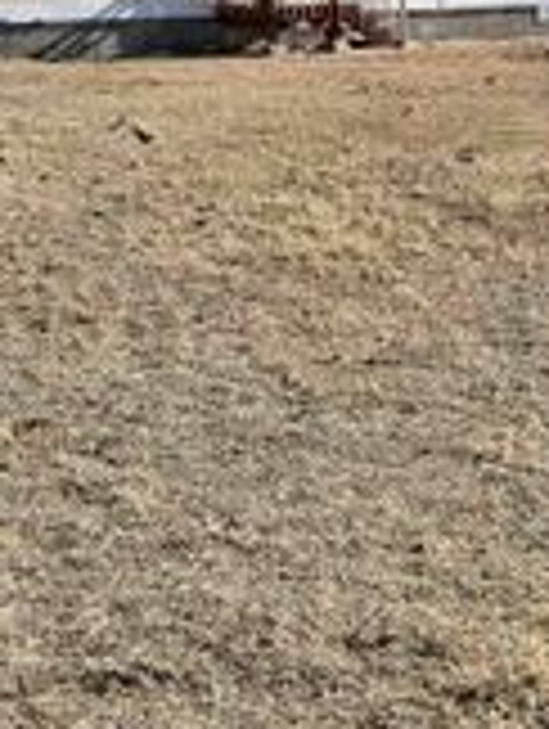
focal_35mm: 74
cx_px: 374
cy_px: -83
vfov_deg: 24.4
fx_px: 1561
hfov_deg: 19.9
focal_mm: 6.76
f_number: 1.78
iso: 80
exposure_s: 1/6711
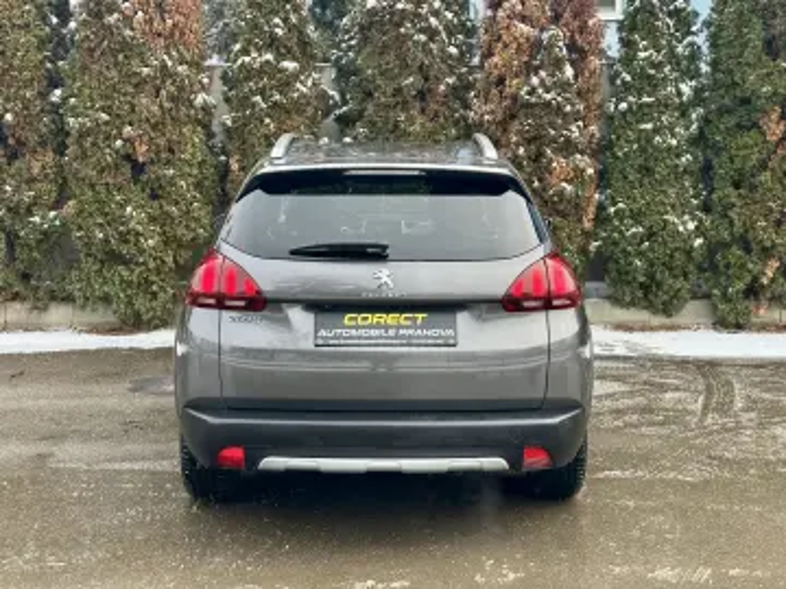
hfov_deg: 39.7
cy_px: 294
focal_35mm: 48
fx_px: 1090
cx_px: 393
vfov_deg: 30.3
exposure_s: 1/564
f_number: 1.78
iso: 64
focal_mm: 6.86
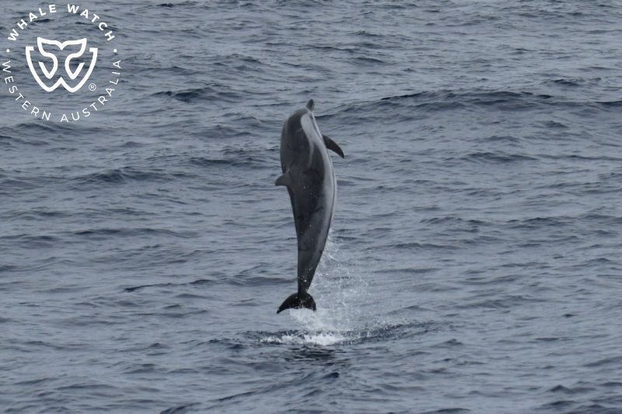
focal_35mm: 112
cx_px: 311
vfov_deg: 12.2
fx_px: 1935
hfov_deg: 18.3
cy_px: 207
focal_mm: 112
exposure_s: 1/8000
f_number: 5.6
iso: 1400
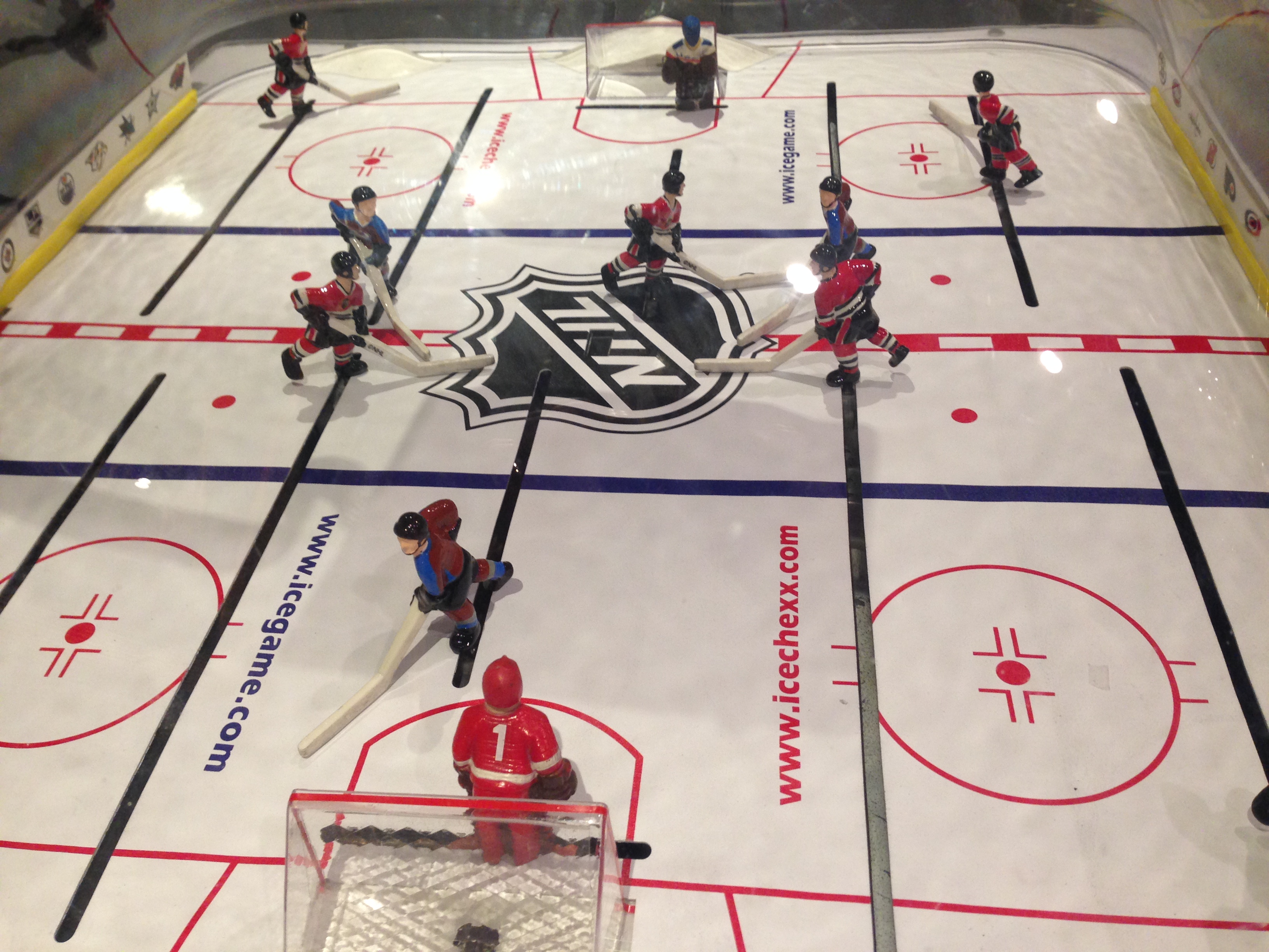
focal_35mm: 33
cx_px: 634
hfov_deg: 55.4
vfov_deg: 42.9
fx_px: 1210
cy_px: 476
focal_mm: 4.12
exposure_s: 1/20
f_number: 2.4
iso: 100
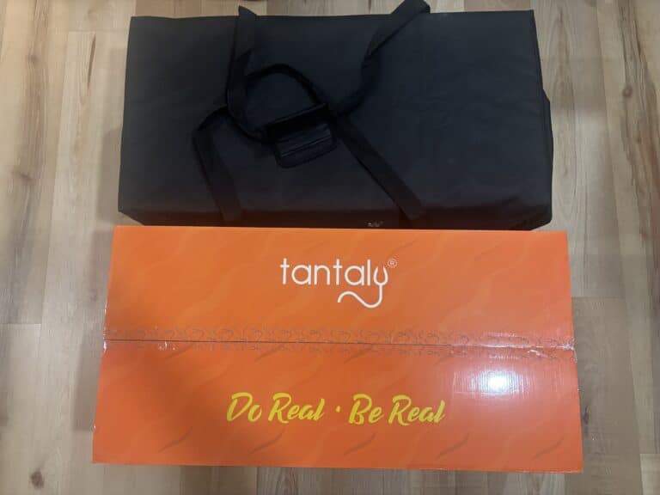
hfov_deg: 67.3
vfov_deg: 53.1
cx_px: 330
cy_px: 248
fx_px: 496
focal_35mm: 26
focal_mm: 5.96
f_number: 1.6
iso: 320
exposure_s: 1/60
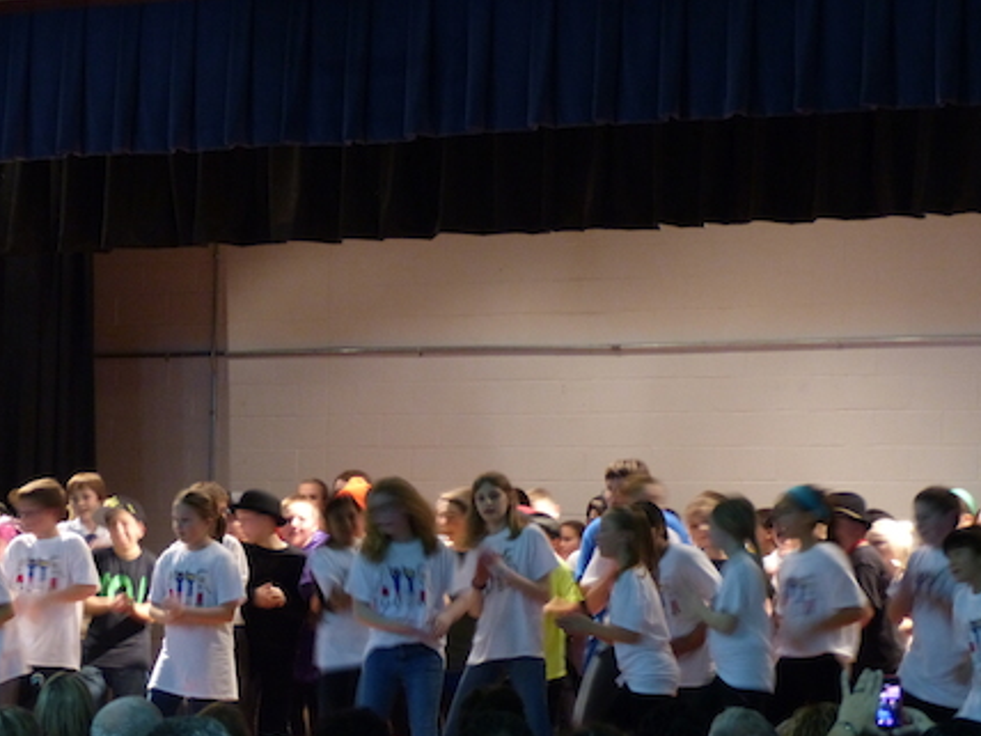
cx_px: 395
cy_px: 349
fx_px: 3316
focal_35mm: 117
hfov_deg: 16.8
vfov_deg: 12.7
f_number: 2.8
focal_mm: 16.9
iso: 400
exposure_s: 1/13
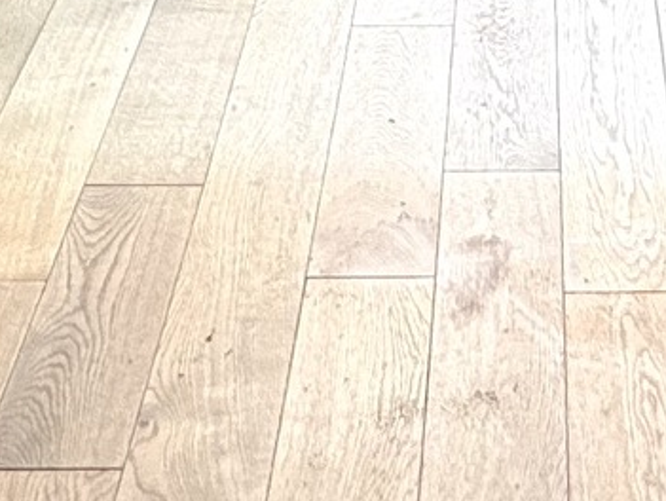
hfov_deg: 19.0
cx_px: 567
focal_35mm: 102
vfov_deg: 11.3
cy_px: -803
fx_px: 1964
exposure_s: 1/99
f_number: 2.2
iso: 64
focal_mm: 2.22
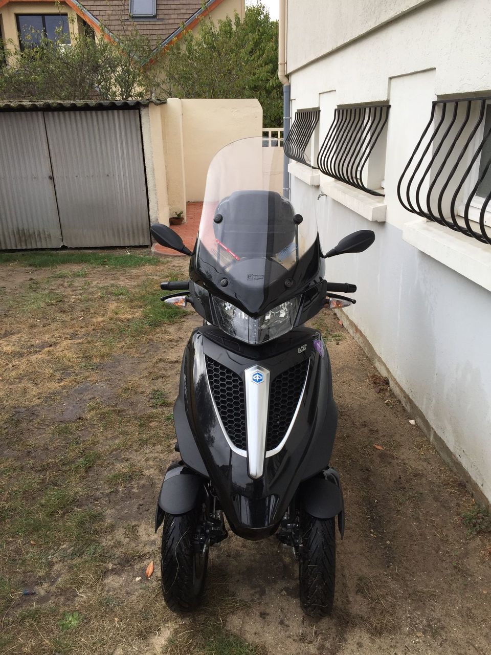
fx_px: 548
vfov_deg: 61.7
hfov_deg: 48.2
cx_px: 246
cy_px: 328
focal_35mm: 29
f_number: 2.2
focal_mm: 4.15
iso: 32
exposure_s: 1/719
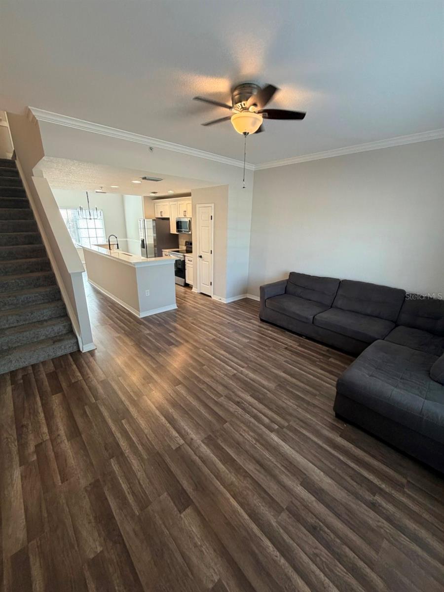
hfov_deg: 85.7
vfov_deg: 102.1
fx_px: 239
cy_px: 296
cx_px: 222
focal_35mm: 14
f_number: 2.2
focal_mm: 2.22
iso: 250
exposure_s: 1/60
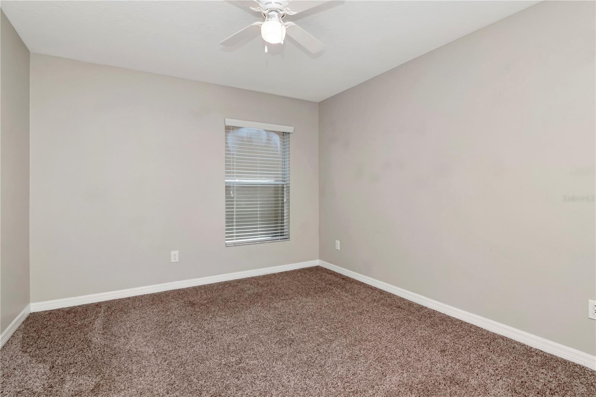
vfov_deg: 72.0
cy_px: 198
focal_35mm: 16
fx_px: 273
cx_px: 298
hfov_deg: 95.0
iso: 1000
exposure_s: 1/200
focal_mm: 11
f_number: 13
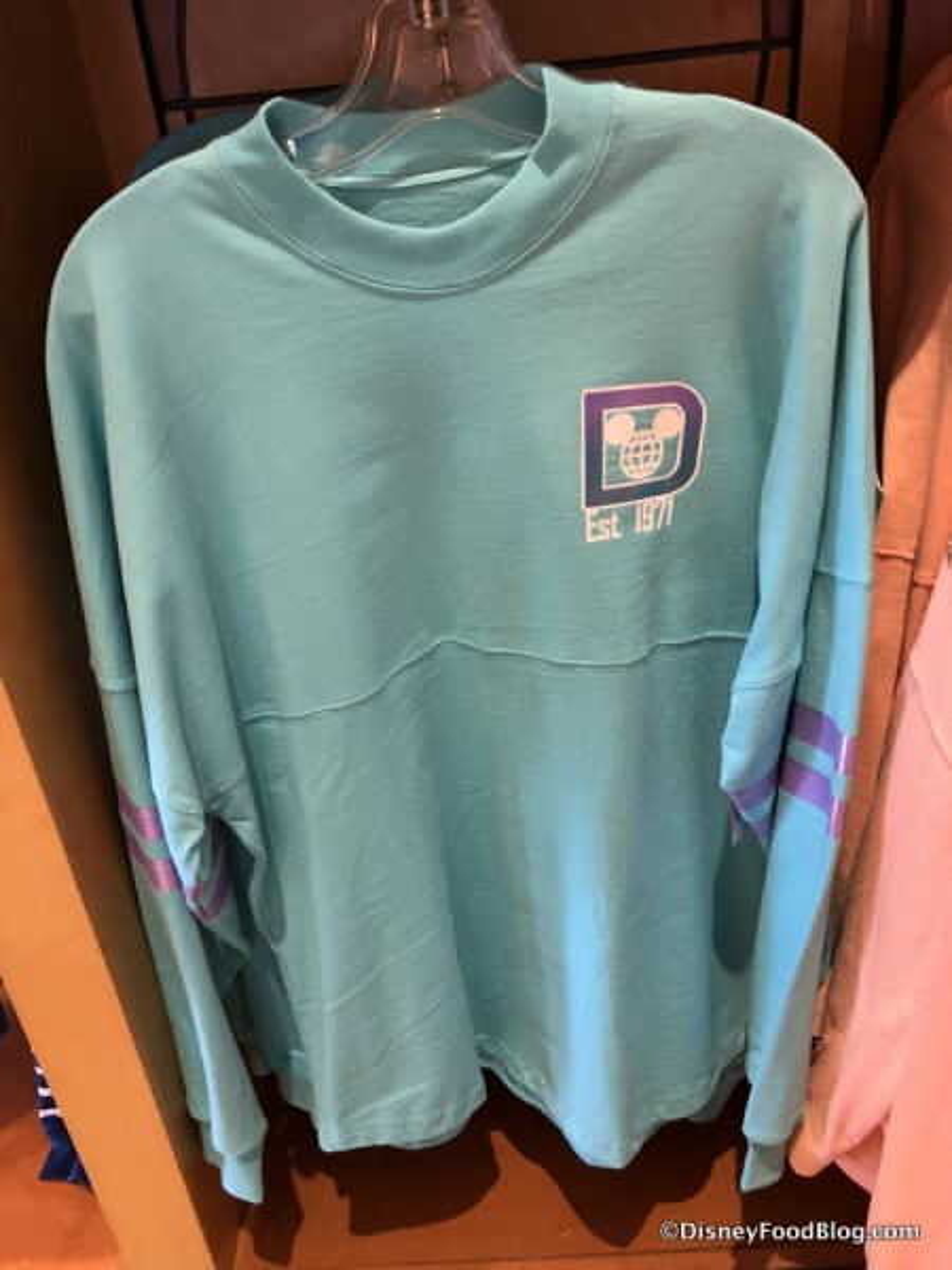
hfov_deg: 49.7
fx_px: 1027
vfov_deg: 63.4
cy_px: 635
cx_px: 476
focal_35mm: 28
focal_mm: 3.99
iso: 64
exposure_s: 1/15
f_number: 1.8
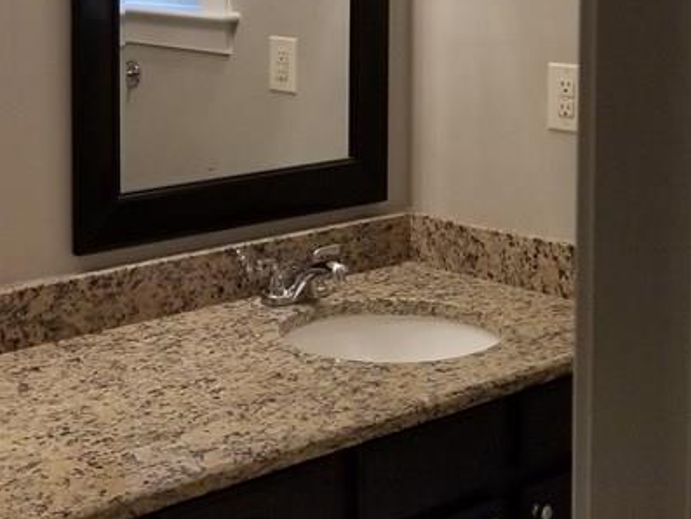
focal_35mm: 67
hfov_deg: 27.1
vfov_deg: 21.2
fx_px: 1338
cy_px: 5
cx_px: -28
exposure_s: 1/60
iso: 160
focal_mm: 4.3
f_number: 1.7
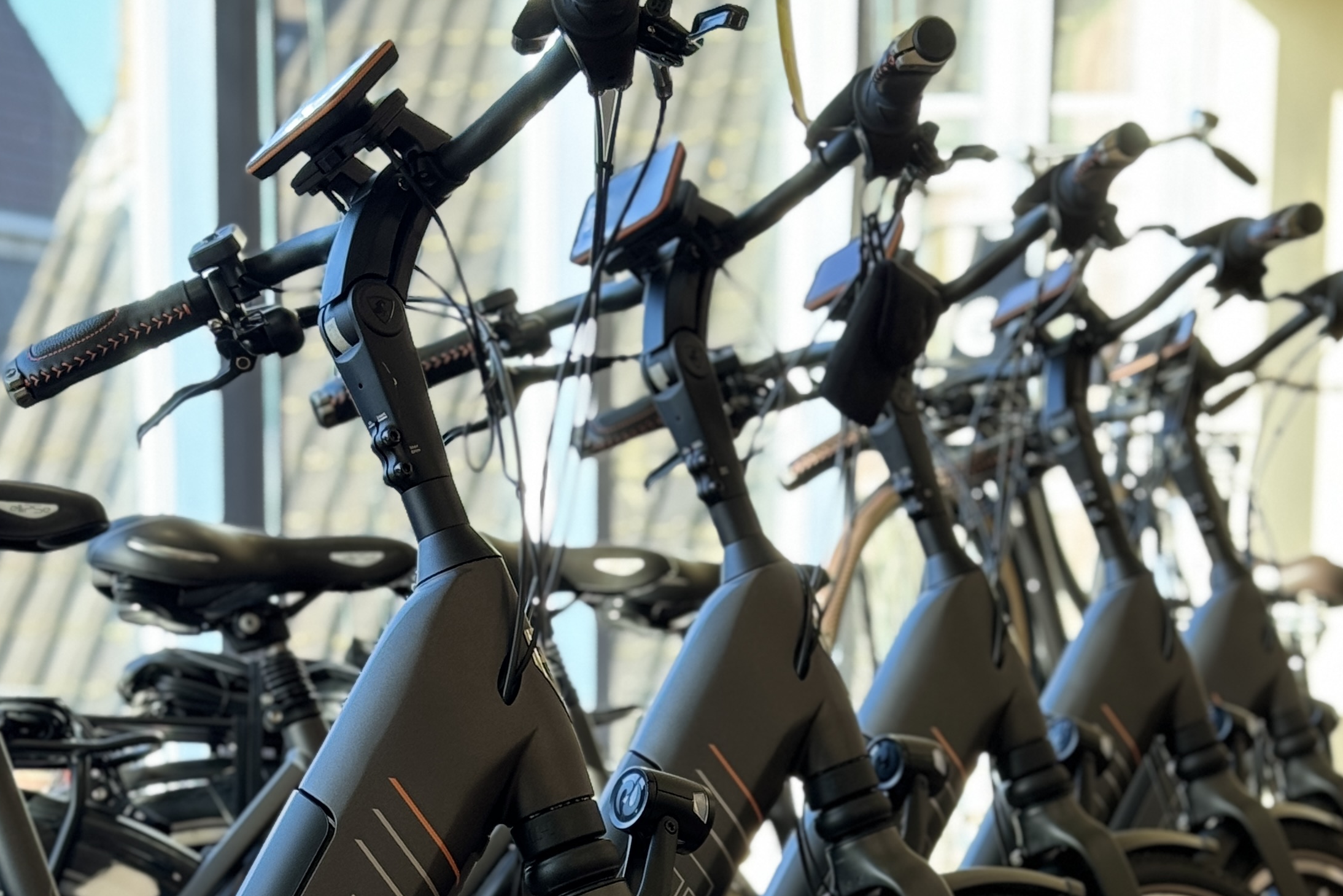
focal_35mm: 92
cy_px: 1050
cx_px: 880
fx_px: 3432
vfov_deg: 14.4
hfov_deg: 22.1
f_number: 1.78
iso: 80
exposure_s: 1/100
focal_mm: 6.86
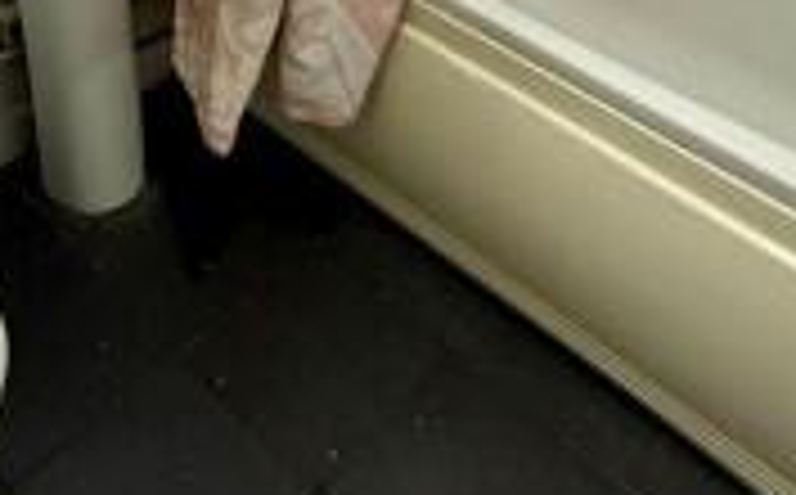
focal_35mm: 49
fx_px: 1061
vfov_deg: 23.7
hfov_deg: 41.1
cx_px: 353
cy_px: -115
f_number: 2.2
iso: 250
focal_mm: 2.22
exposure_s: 1/100
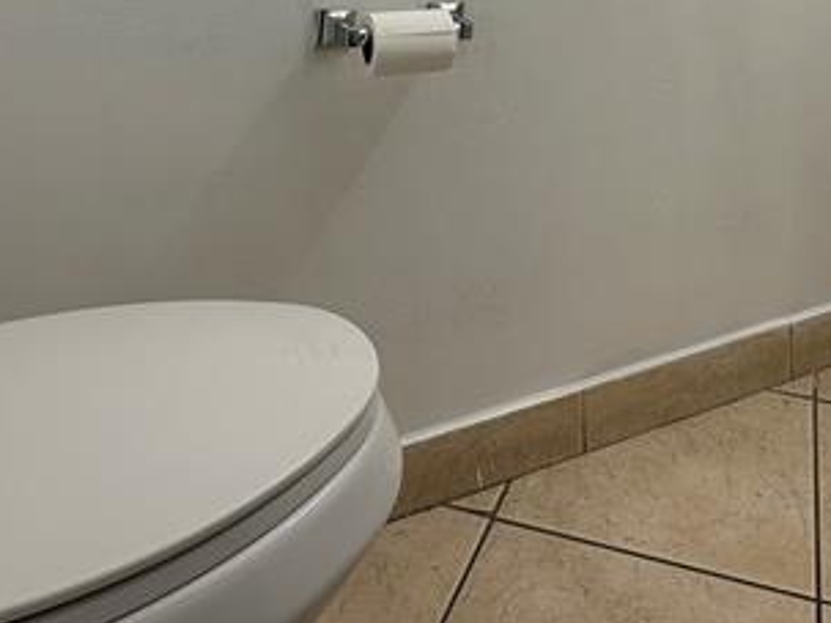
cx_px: 496
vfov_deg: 32.0
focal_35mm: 37
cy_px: -129
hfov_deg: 49.9
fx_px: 888
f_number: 2.2
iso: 40
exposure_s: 1/256
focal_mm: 2.22
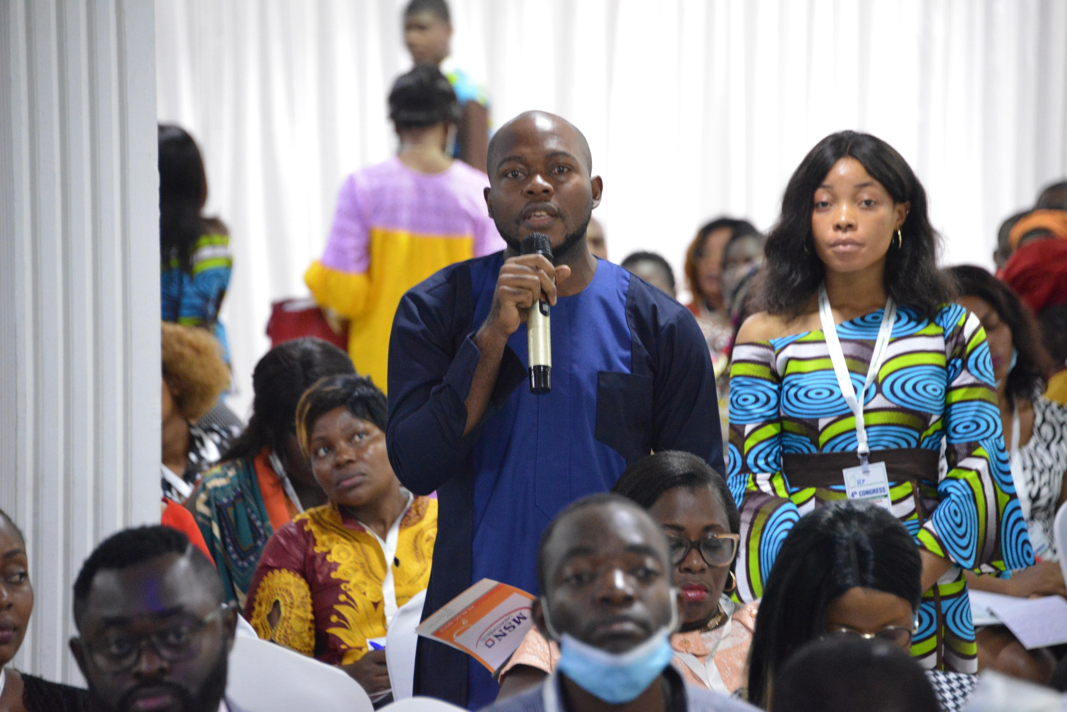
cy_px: 356
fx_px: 6819
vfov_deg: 6.0
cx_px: 534
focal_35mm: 230
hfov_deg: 8.9
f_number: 5.6
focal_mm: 230
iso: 6400
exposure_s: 1/40
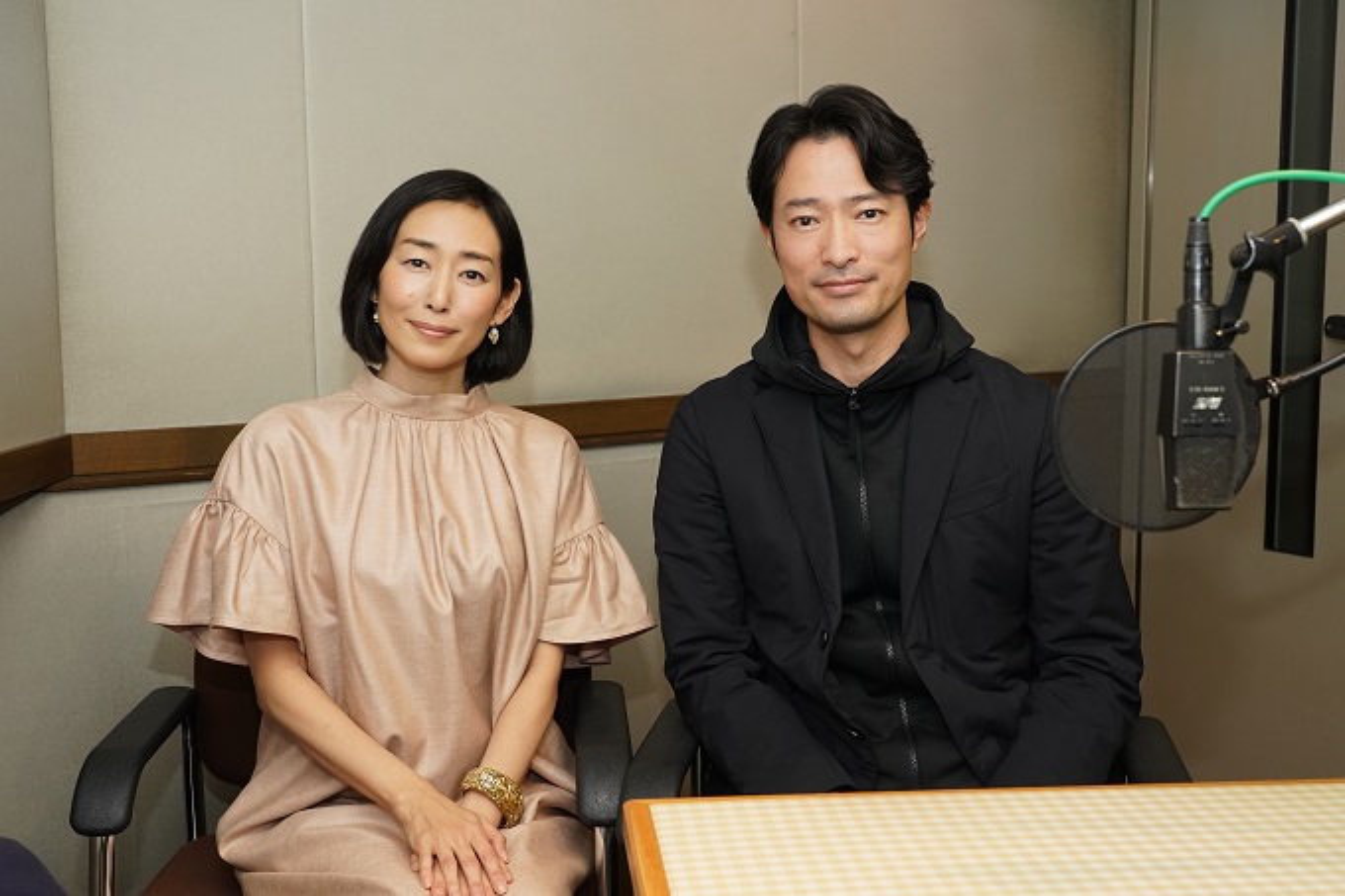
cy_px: 448
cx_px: 672
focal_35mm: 42
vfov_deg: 31.9
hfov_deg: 46.4
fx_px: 1569
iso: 3200
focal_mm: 42
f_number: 7.1
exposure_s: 1/160
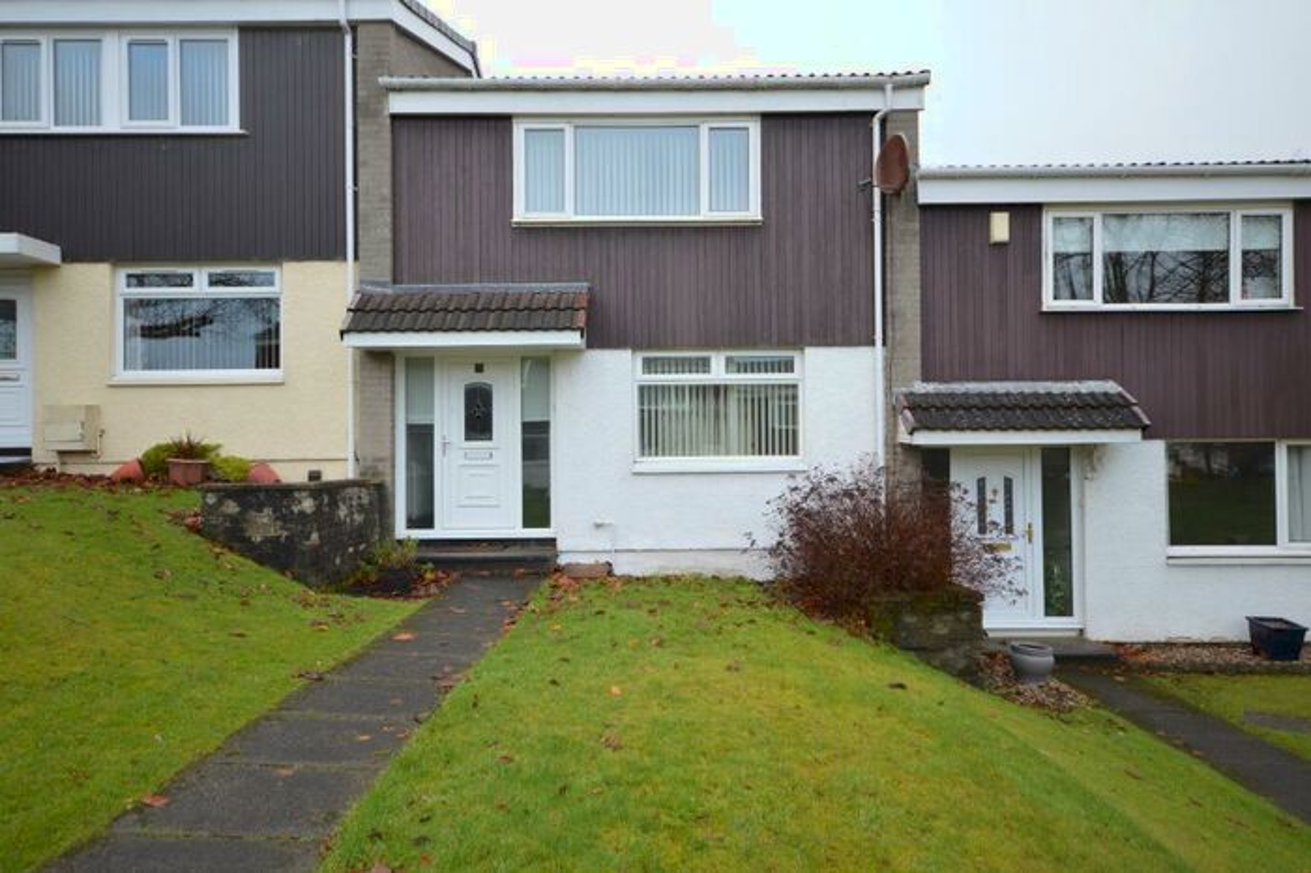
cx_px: 656
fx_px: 819
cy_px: 436
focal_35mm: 22
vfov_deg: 56.1
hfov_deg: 77.3
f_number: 5.6
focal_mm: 15
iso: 360
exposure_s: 1/125
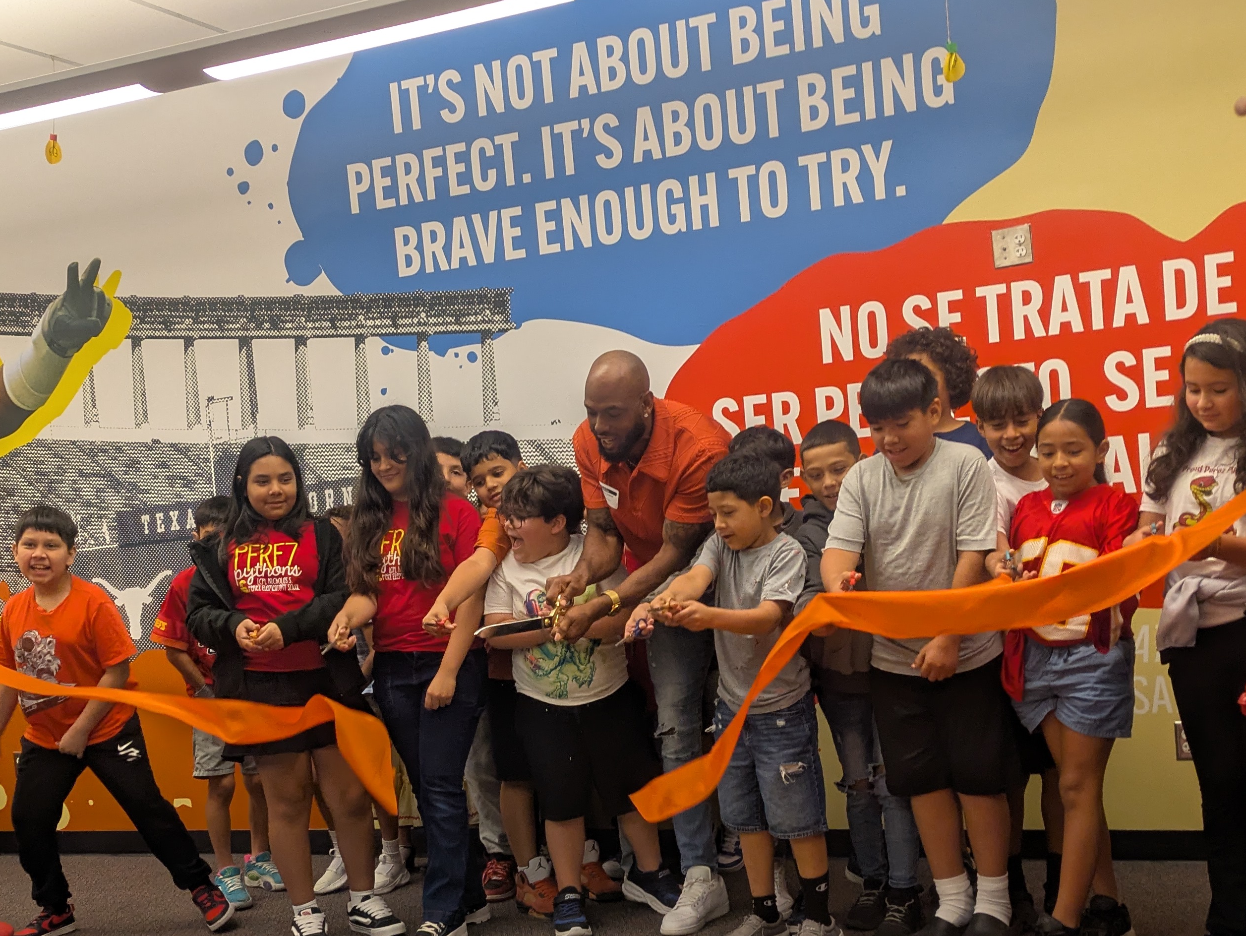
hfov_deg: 41.2
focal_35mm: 46
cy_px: 621
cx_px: 613
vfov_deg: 31.3
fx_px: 1656
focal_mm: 5.43
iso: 163
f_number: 1.89
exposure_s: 1/120
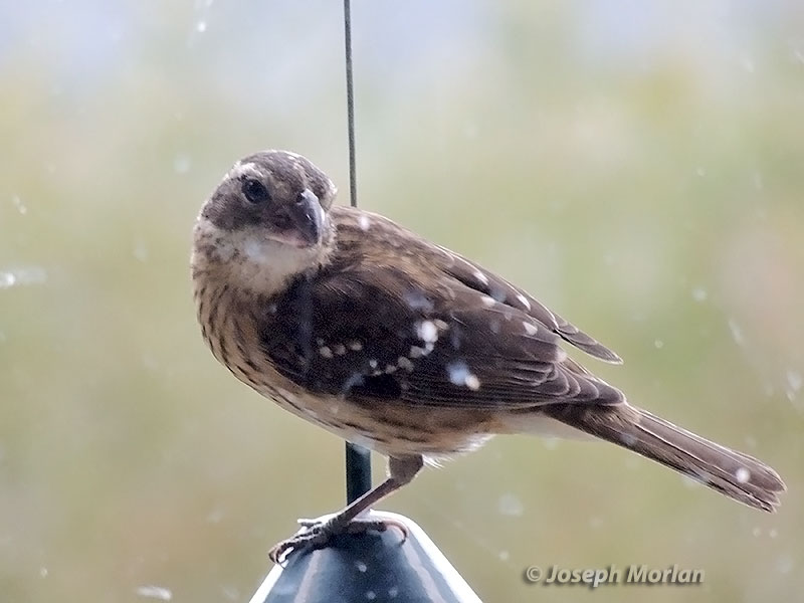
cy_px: 302
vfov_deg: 1.5
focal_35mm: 1000
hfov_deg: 2.0
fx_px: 23226
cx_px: 402
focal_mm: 180
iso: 800
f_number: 5.9
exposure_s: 1/100
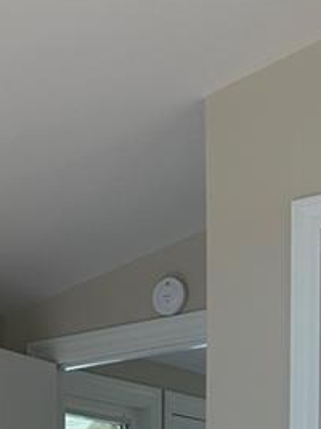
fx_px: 1336
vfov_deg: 16.0
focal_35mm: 108
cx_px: -13
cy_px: 721
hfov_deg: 13.5
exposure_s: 1/120
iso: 125
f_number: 1.78
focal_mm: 6.86
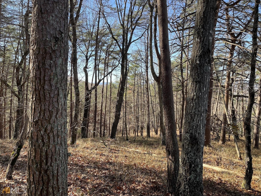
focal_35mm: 26
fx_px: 196
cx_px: 130
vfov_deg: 53.1
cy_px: 98
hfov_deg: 67.3
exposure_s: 1/473
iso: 32
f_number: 1.6
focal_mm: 4.2
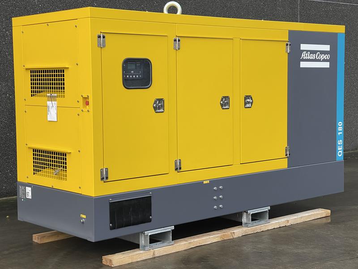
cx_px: 179
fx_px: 662
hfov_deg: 30.3
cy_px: 134
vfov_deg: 22.9
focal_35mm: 64
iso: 32
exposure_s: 1/99
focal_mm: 7.5
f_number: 2.2
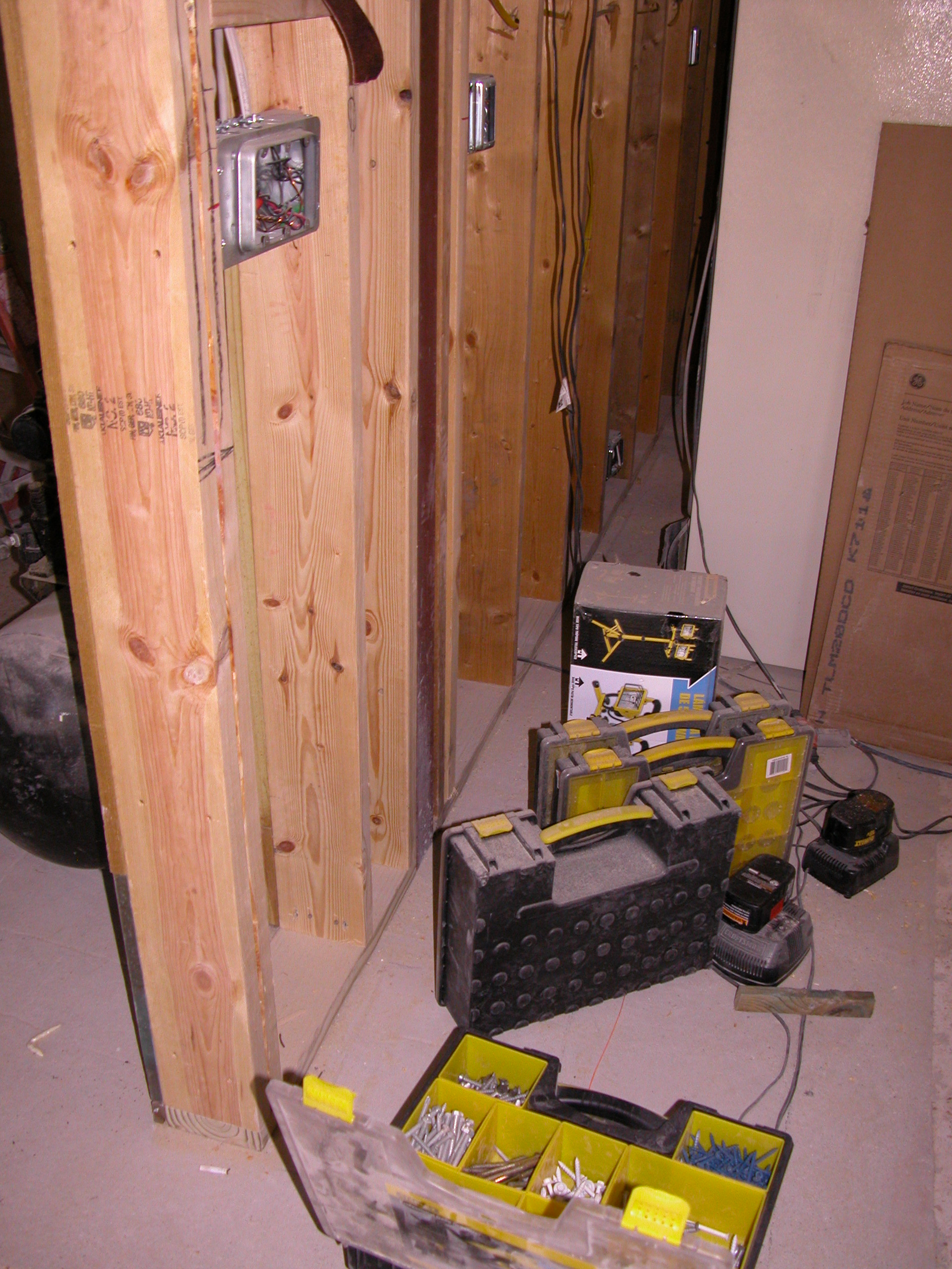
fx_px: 1283
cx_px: 476
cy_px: 634
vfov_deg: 52.6
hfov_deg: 40.7
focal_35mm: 35
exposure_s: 1/60
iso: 200
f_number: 2.8
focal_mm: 8.9
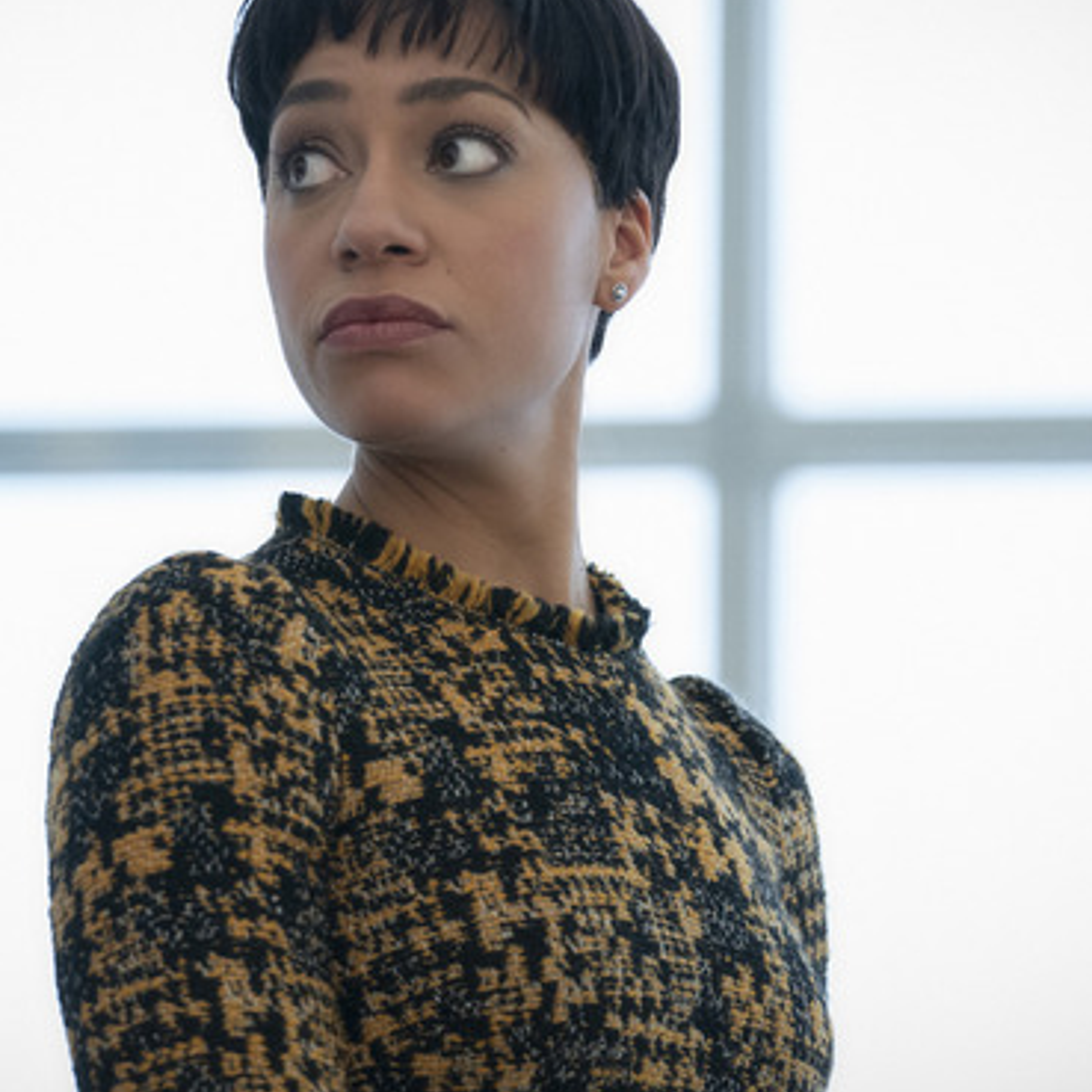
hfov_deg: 6.8
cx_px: 465
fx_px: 9172
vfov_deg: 6.8
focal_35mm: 257
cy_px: 491
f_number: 4
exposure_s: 1/160
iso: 3200
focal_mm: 143
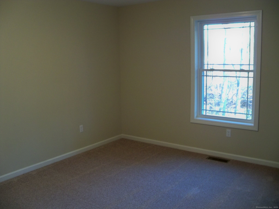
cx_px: 140
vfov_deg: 40.7
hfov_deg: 52.6
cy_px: 104
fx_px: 282
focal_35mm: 35
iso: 400
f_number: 3.5
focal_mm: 6.2
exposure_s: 1/20
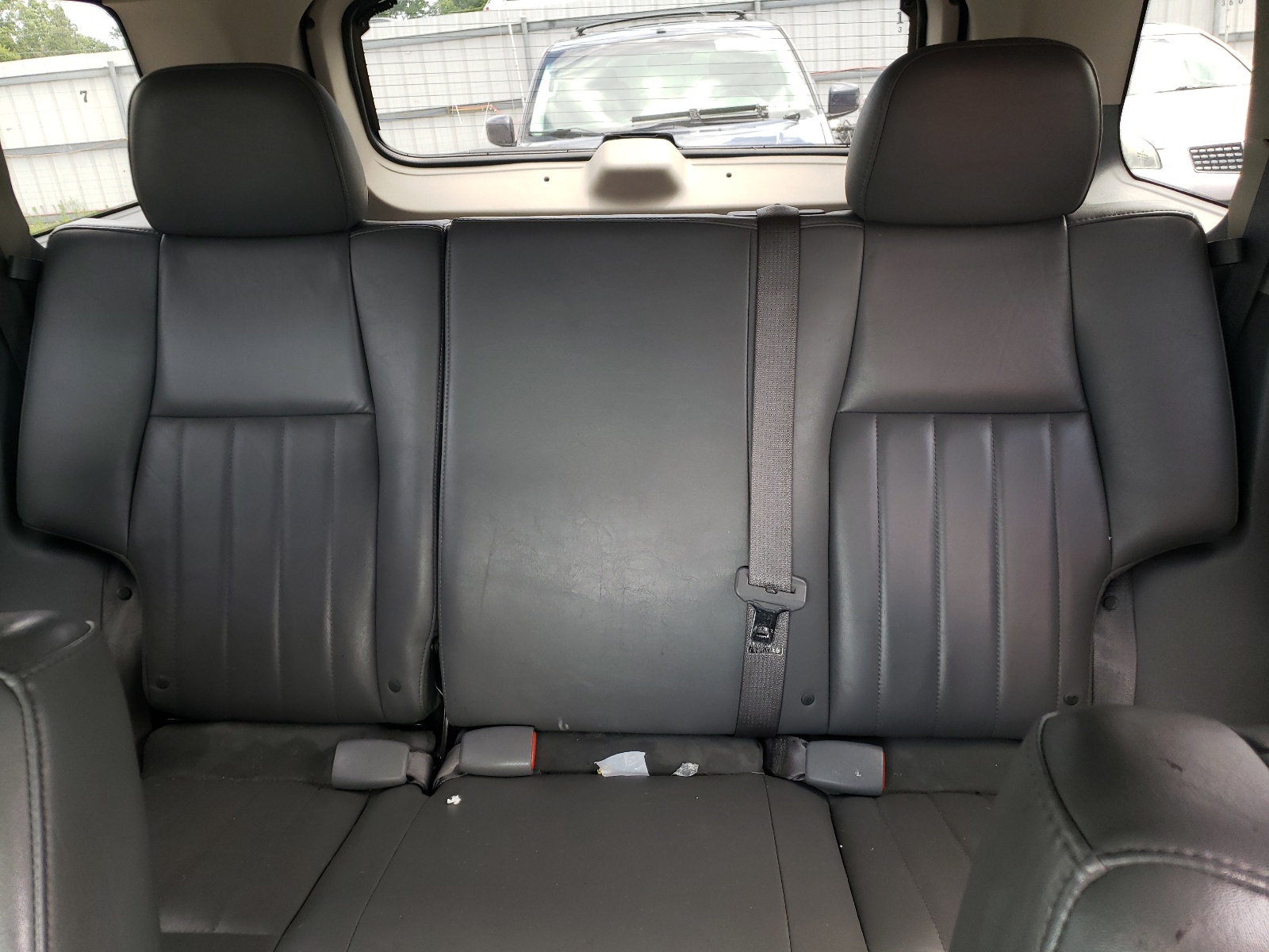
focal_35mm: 26
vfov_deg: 53.1
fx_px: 953
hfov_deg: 67.3
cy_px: 476
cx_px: 634
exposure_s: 1/60.2
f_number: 1.5
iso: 61
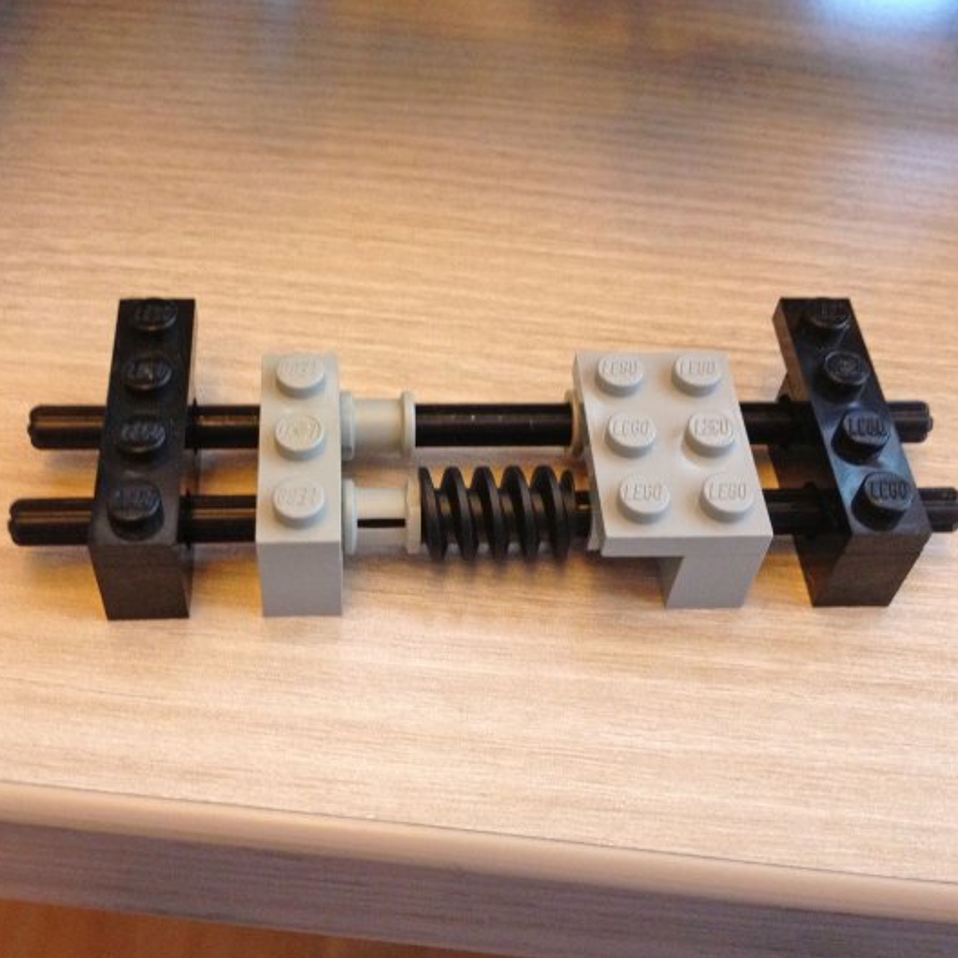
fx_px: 1315
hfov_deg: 40.0
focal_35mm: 42
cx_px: 451
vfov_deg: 40.0
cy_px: 483
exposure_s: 1/20
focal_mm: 4.28
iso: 250
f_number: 2.4
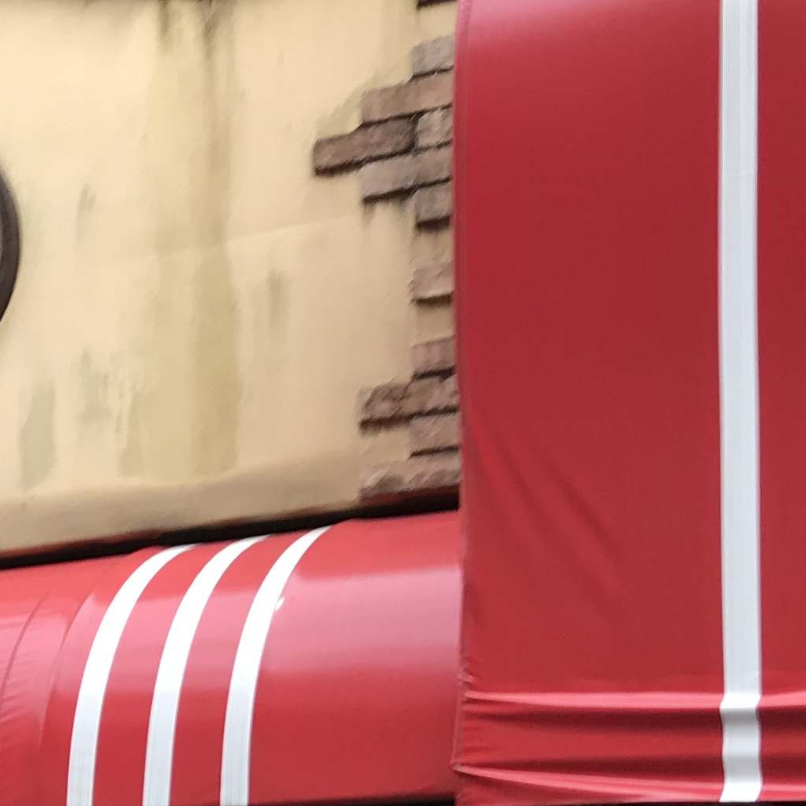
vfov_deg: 17.3
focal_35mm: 97
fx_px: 2555
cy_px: 909
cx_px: -337
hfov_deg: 16.6
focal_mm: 3.99
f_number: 1.8
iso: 20
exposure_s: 1/128
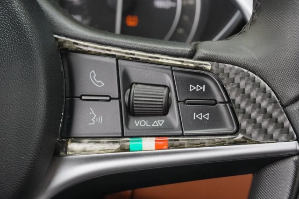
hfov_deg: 28.6
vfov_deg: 19.3
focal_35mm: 70
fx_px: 586
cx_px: 150
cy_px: 100
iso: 160
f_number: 13
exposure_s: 1/15
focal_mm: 47
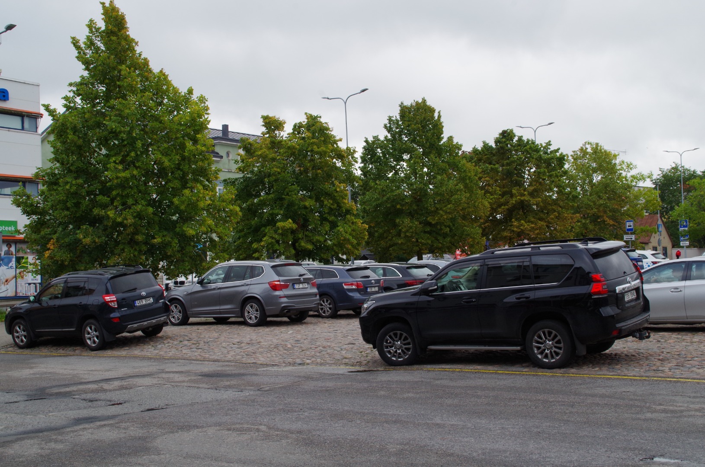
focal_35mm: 49
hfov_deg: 40.4
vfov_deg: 27.4
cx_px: 352
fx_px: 958
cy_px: 234
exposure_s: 1/160
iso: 500
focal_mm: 33
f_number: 11
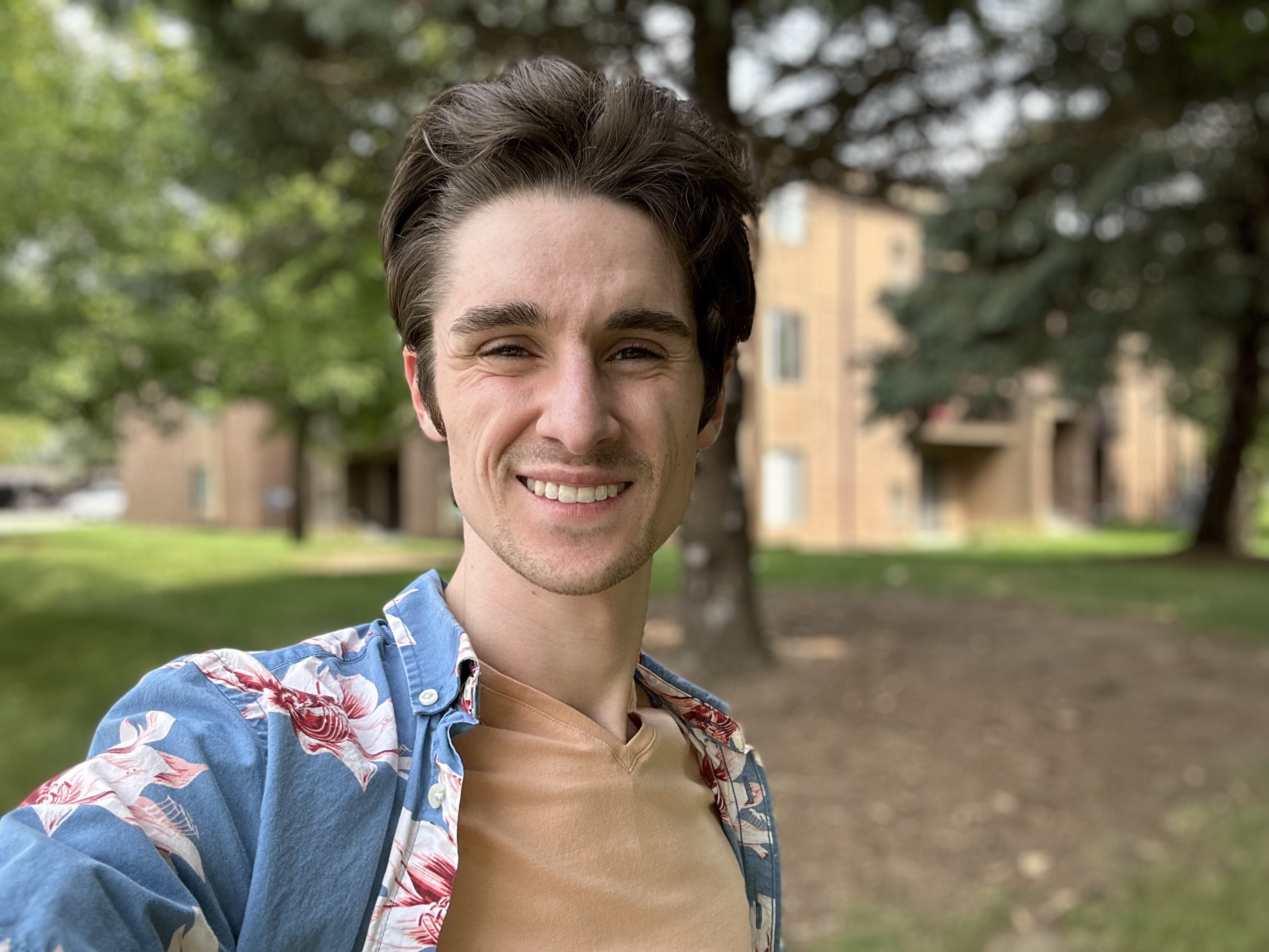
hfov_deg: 60.0
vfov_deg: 46.8
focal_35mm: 30
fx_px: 1100
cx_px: 634
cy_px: 476
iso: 25
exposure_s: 1/195
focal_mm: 2.69
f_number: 1.9
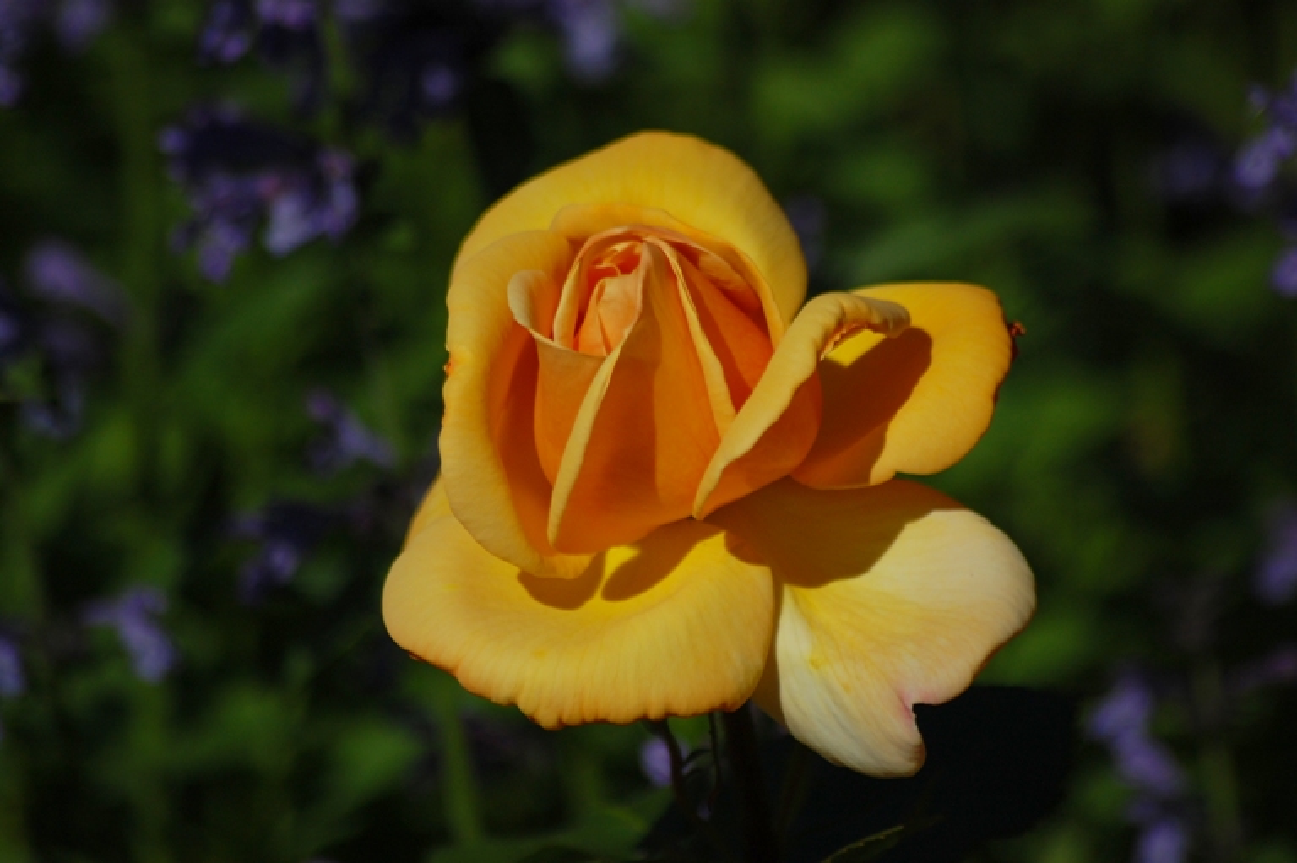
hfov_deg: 4.6
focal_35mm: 450
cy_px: 432
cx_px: 648
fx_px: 16201
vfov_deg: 3.1
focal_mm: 300
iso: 200
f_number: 5.6
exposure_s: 1/3200
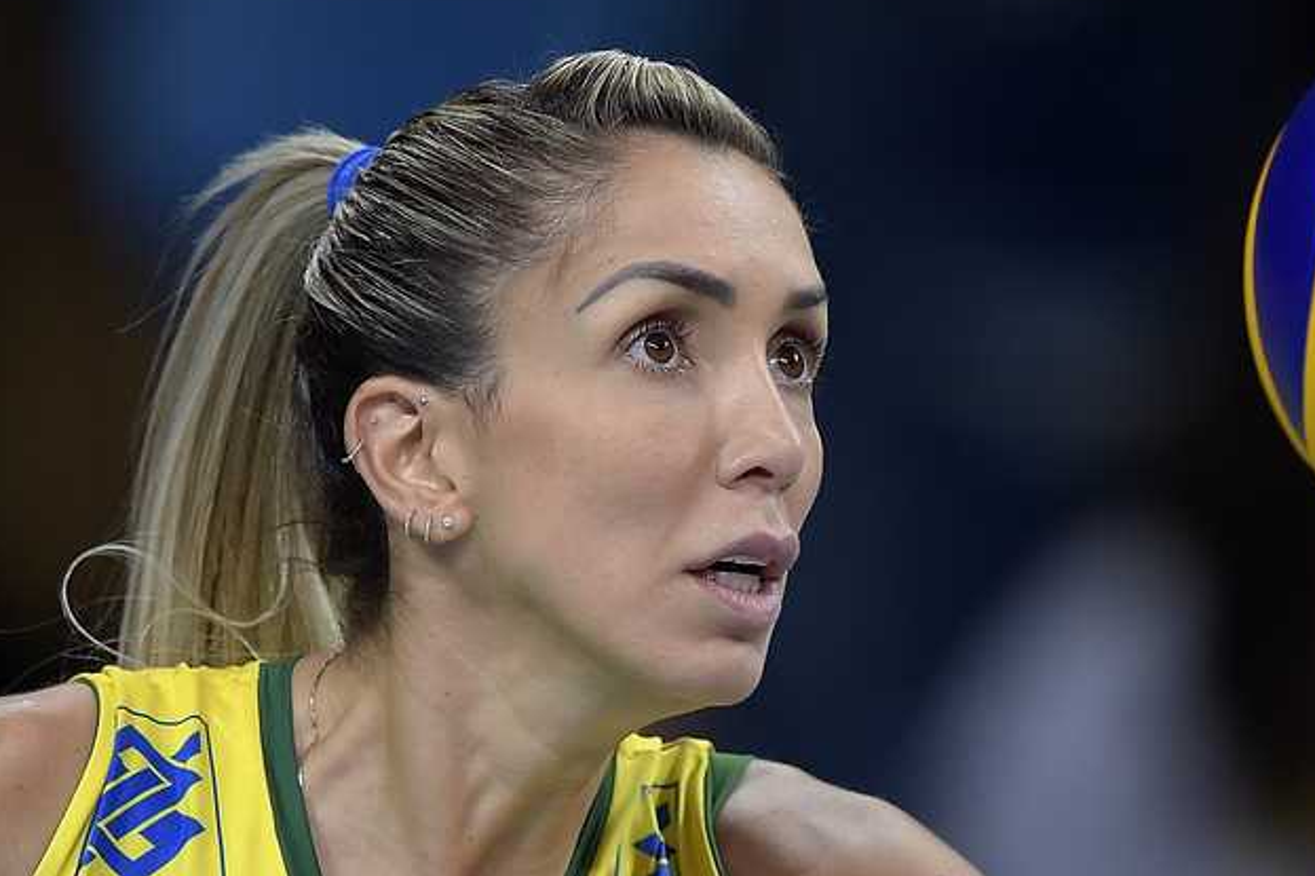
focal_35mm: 1078
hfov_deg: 1.9
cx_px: 699
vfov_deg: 1.3
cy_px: 652
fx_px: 39364
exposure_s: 1/2000
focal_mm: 600
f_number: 4
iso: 2000
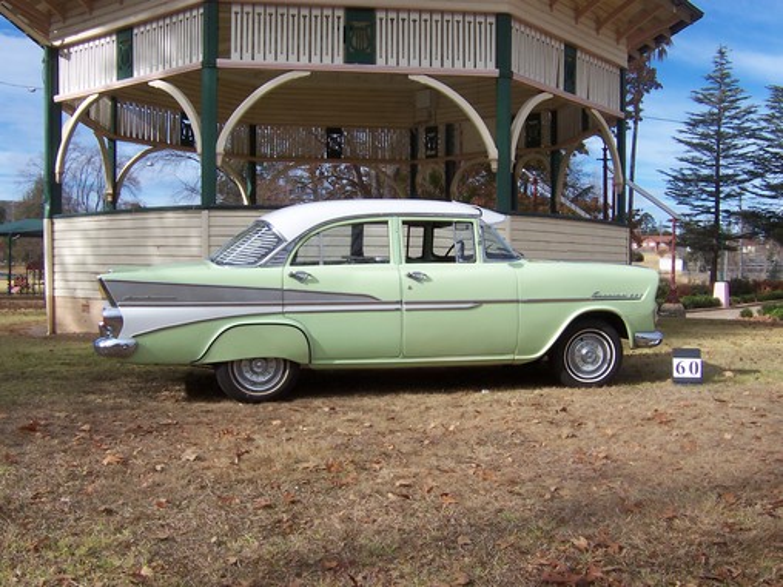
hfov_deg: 51.4
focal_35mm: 36
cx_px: 392
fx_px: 814
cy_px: 294
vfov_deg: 39.7
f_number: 5.6
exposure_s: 1/500
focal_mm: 5.6
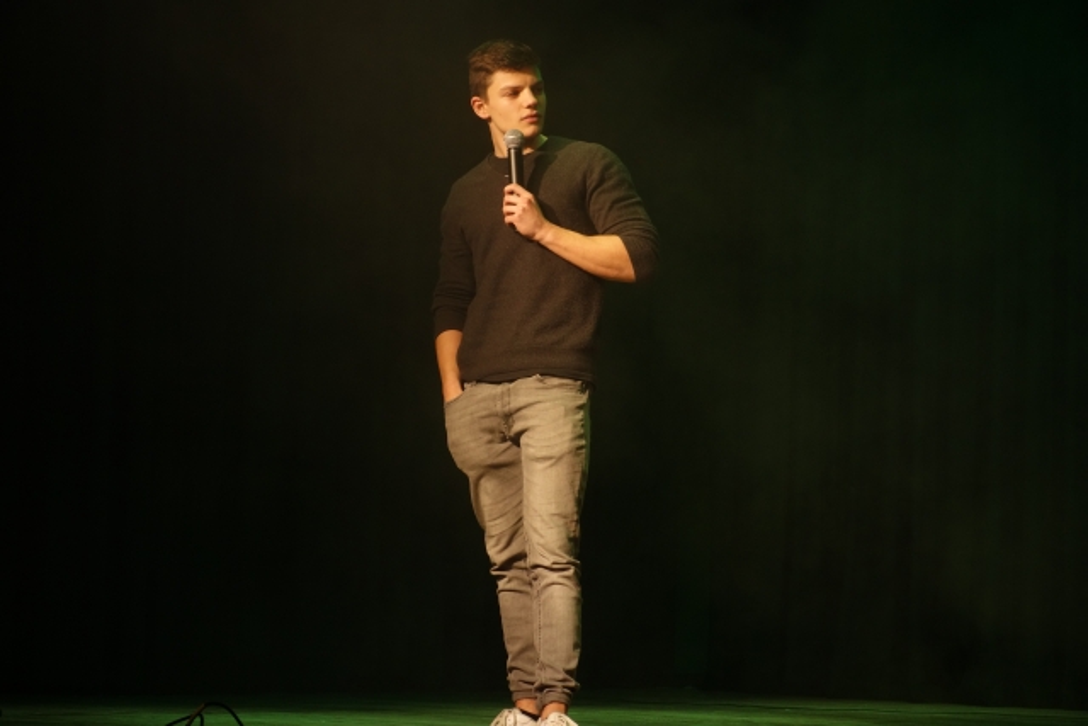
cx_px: 544
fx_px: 3023
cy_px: 363
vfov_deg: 13.7
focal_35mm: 100
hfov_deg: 20.4
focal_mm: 37.1
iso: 500
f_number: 4.9
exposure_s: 1/125
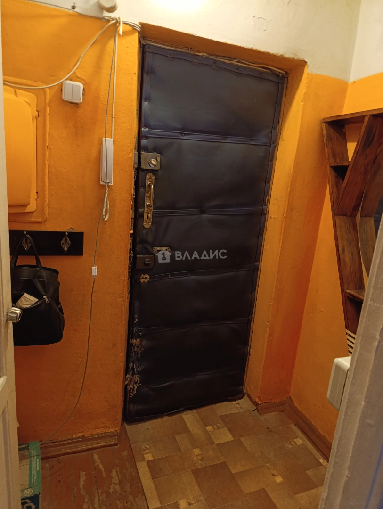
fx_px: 339
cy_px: 254
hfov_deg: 59.0
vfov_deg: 73.9
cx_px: 192
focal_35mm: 23
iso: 1250
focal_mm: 6.14
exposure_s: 1/33.3
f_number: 1.6
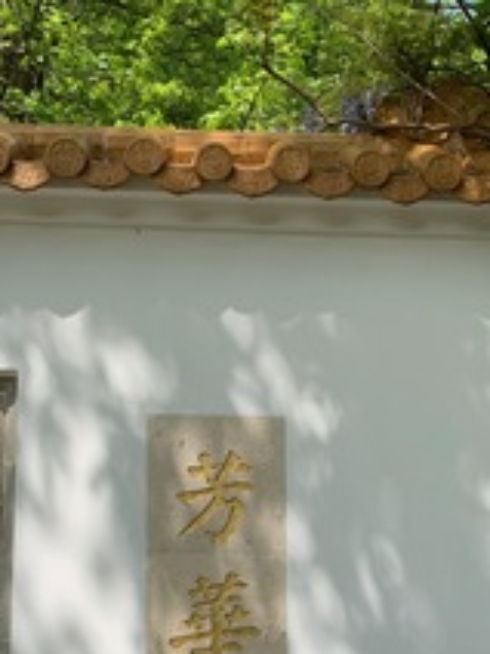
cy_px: 558
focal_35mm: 54
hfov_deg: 27.0
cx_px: 240
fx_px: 1019
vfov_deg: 34.0
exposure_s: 1/1350
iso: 25
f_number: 1.8
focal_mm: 4.25
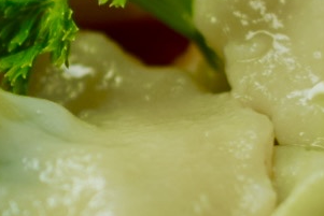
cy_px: 93
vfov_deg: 3.4
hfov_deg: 5.1
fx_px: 3629
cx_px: -228
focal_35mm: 403
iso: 100
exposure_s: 1/160
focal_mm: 50
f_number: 3.5
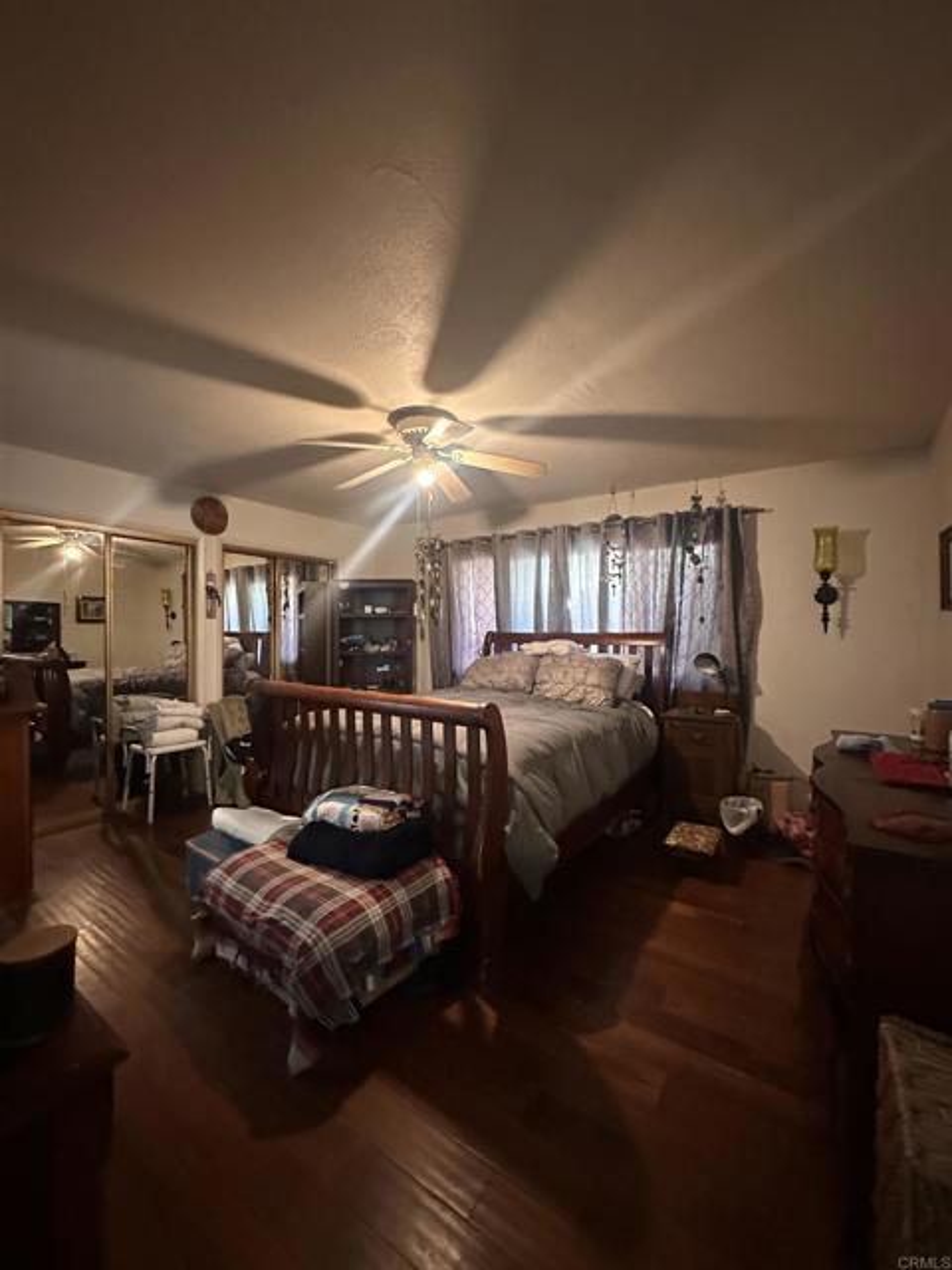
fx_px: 513
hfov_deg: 85.7
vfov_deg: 102.1
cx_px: 476
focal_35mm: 14
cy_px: 635
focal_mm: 2.22
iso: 1250
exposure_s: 1/60
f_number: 2.2
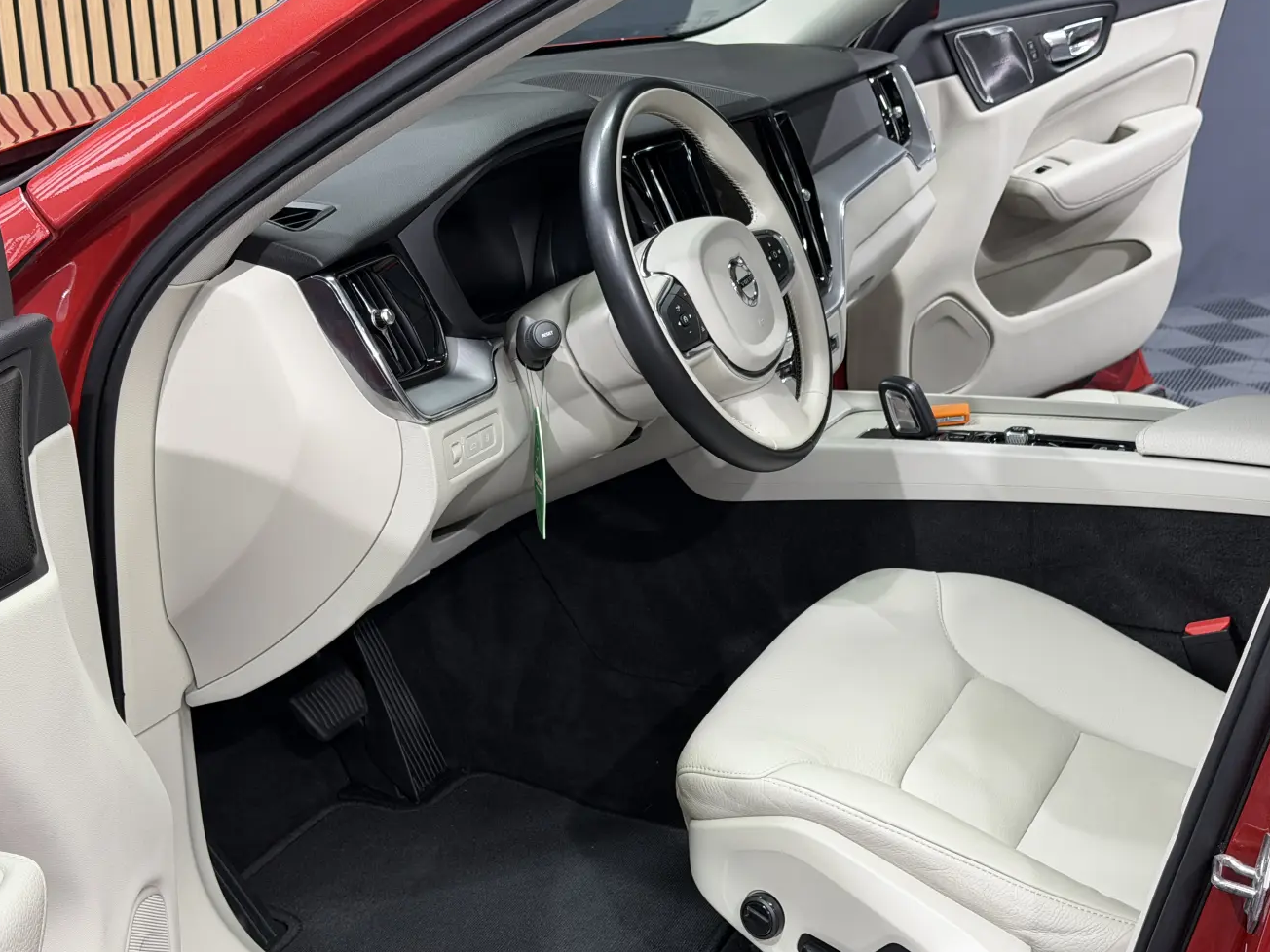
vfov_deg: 27.5
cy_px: 505
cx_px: 683
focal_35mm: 53
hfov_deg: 36.2
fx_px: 1944
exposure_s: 1/50
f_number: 1.78
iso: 200
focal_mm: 6.76
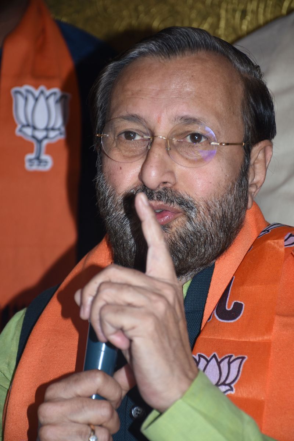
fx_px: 1654
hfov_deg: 10.2
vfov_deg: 15.2
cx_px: 147
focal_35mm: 135
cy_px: 220
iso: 320
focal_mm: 90
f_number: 5.6
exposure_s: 1/80
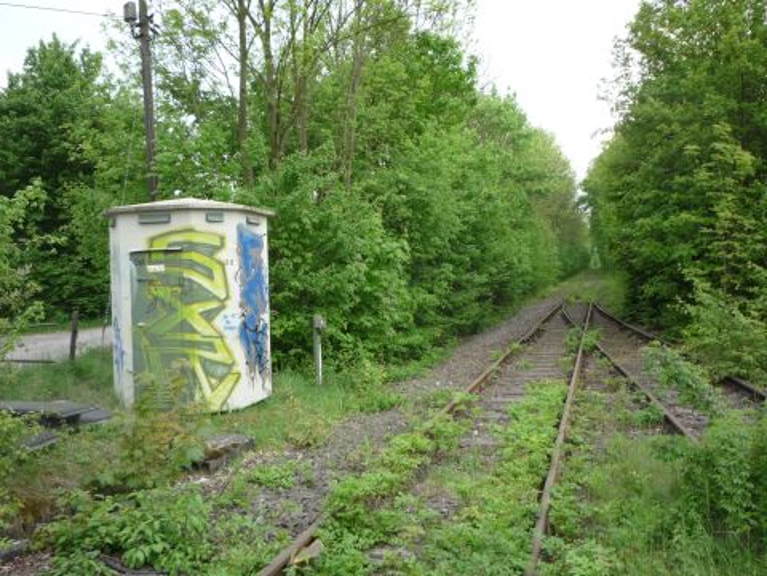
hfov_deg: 56.8
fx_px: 709
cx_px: 384
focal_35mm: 32
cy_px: 288
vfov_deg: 44.2
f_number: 4
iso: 100
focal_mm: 5.2
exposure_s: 1/125
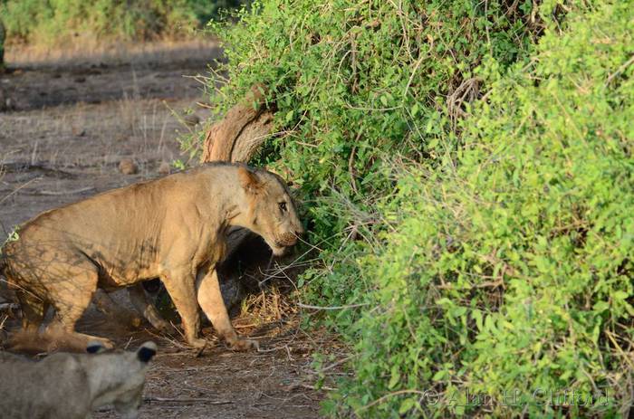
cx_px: 317
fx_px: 4216
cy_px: 210
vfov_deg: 5.7
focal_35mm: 240
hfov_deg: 8.6
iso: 640
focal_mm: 160
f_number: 5
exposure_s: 1/500
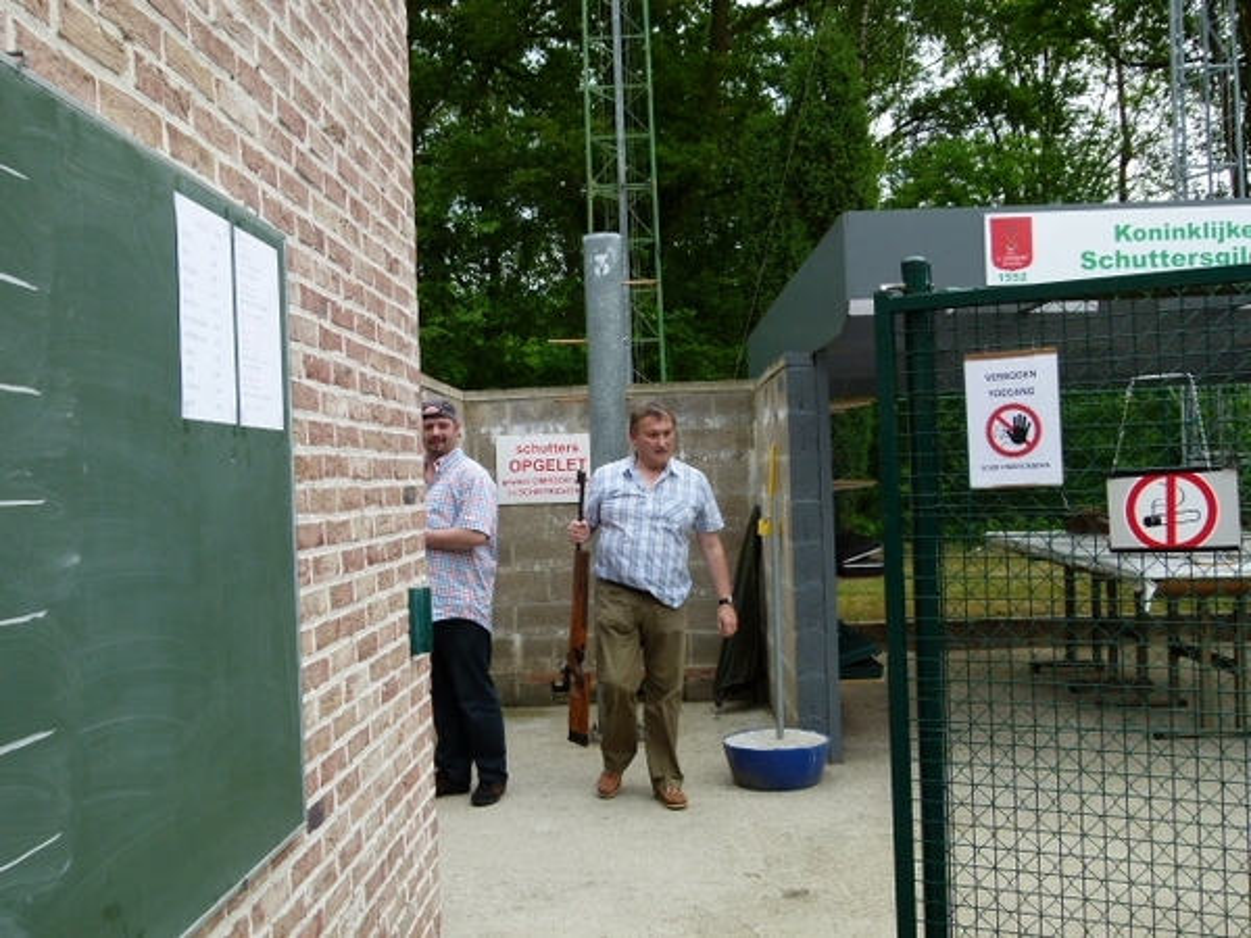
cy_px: 469
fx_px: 1229
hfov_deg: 54.0
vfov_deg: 41.8
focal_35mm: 34
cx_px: 626
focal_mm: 6.1
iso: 100
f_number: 4
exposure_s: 1/320
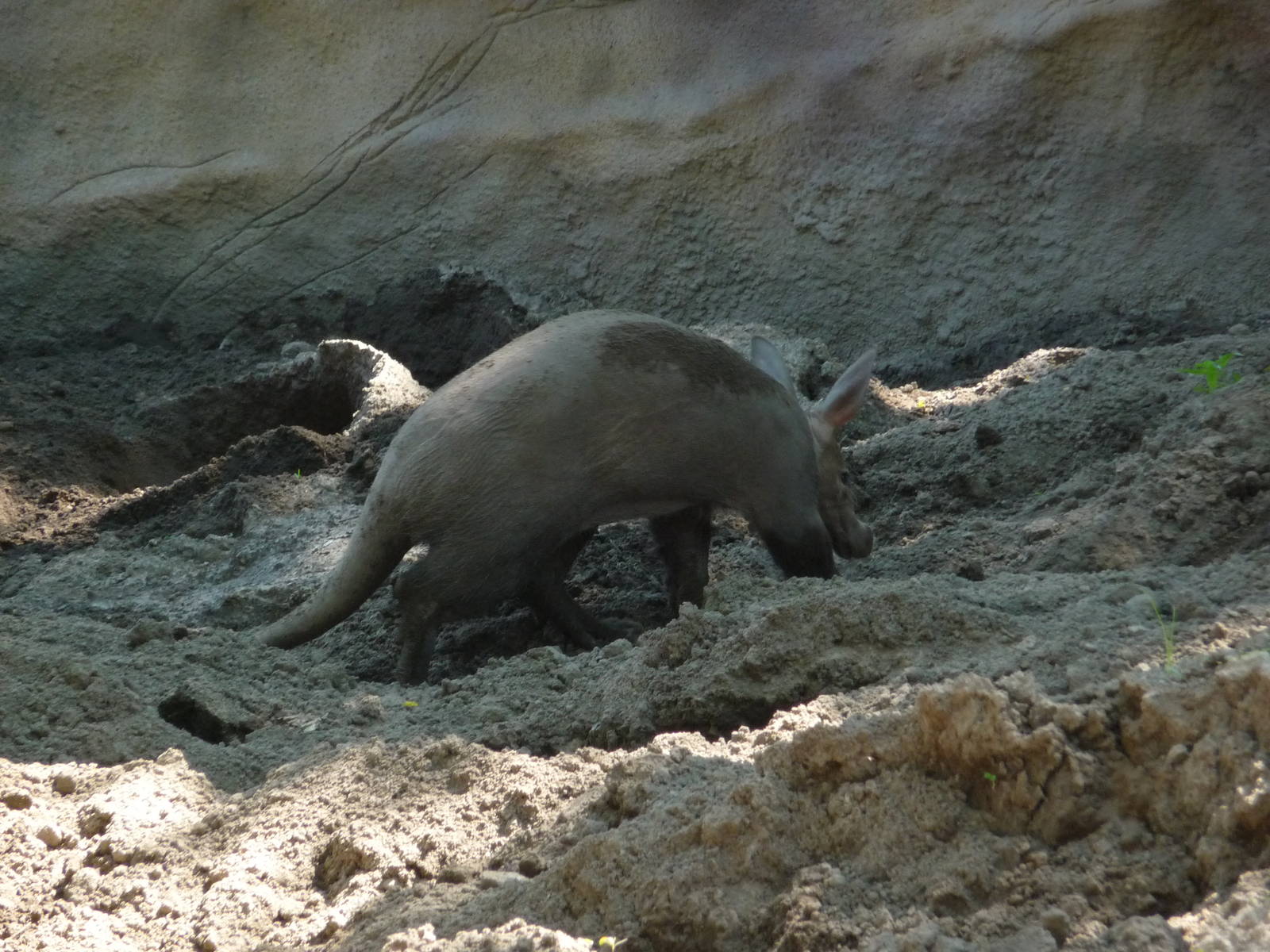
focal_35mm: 280
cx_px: 635
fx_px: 10273
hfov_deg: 7.1
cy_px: 476
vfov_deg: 5.3
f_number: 4.9
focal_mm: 47
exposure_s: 1/125
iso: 250
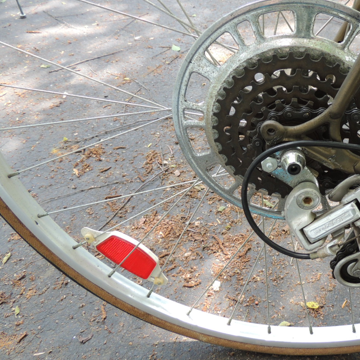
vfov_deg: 46.0
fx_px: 424
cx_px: 279
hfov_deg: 44.2
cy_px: 160
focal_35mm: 36
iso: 100
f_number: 3
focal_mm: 4.3
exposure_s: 1/80
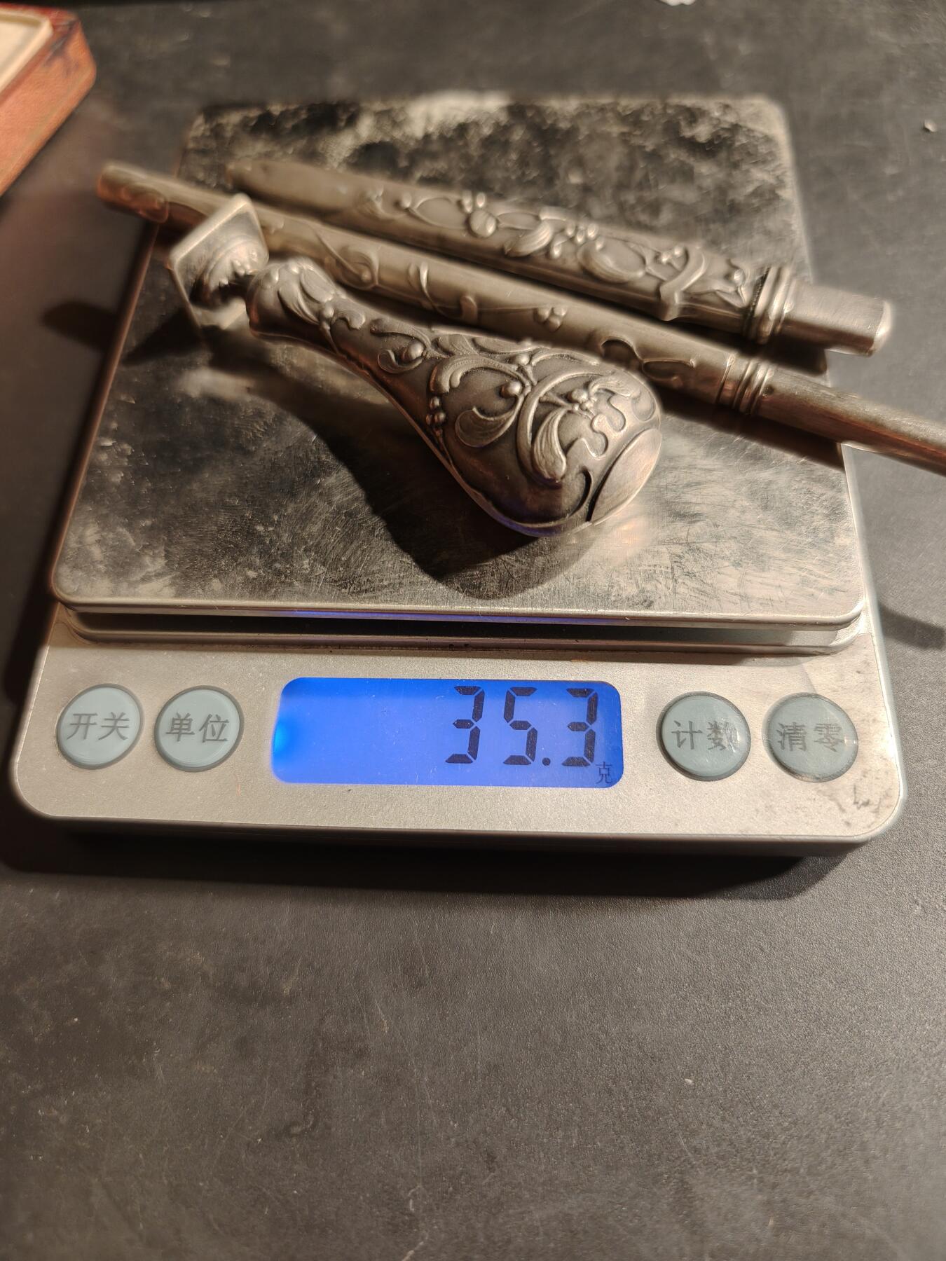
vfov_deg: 73.9
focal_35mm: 23
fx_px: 838
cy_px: 630
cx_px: 473
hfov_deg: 58.9
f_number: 1.6
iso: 250
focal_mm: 6.06
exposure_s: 1/200
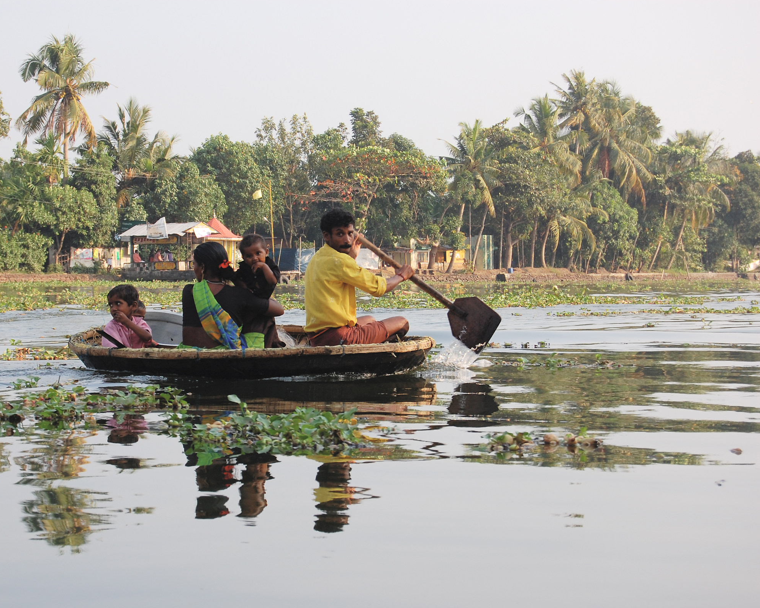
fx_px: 2105
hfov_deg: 20.4
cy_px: 304
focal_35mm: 94
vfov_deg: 16.4
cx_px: 303
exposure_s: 1/200
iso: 200
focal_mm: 55
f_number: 7.1
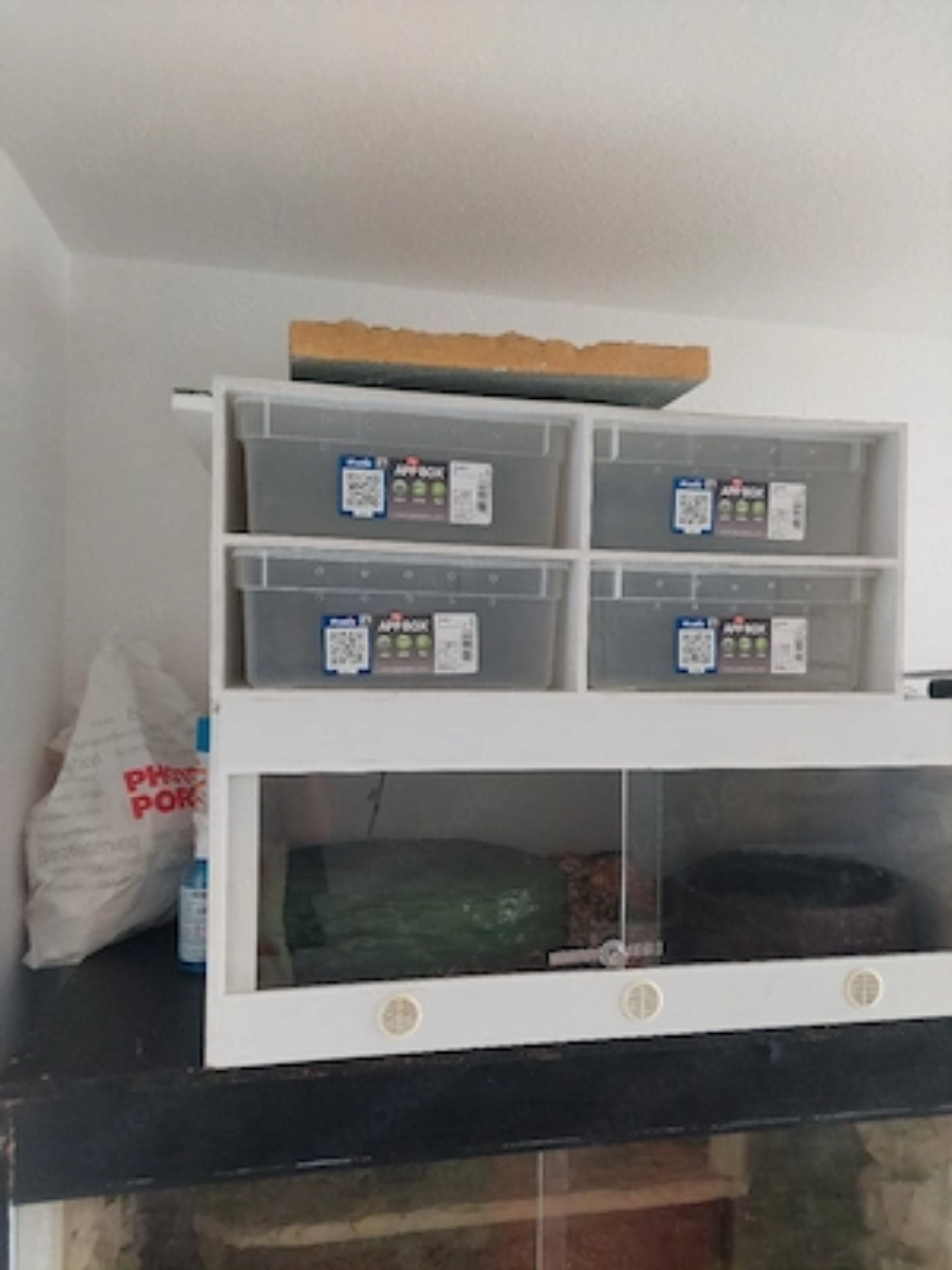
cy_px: 635
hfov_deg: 56.8
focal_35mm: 24
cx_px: 476
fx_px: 880
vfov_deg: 71.6
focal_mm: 5.23
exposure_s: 1/60.2
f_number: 1.8
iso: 250
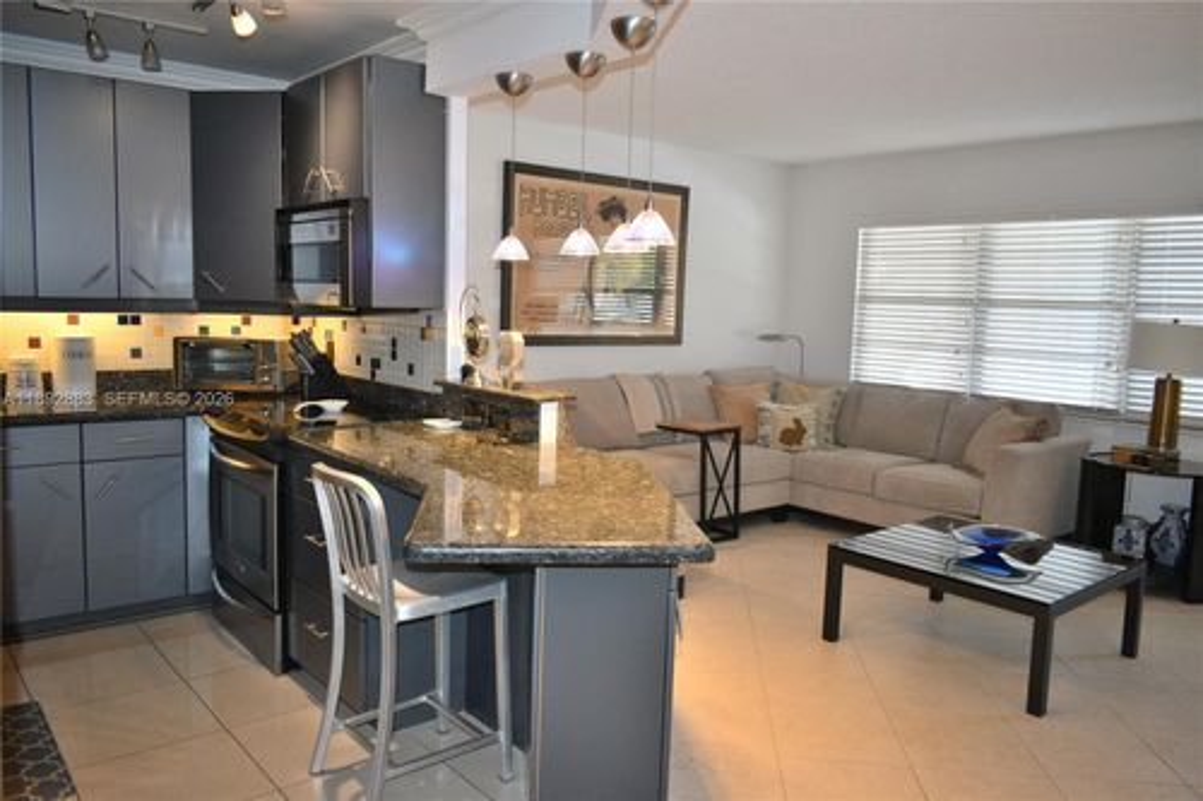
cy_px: 400
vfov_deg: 47.9
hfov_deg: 67.4
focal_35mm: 27
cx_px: 602
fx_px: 902
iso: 800
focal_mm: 18
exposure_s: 1/160
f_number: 3.5
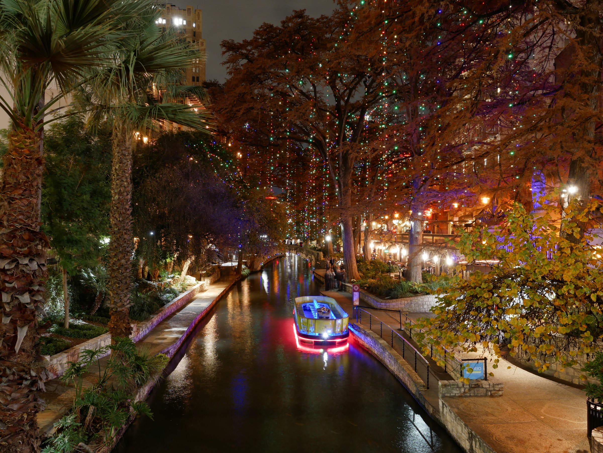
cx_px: 302
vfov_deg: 49.8
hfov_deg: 63.4
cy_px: 226
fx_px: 488
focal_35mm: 28
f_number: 5.6
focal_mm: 14
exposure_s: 5
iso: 200
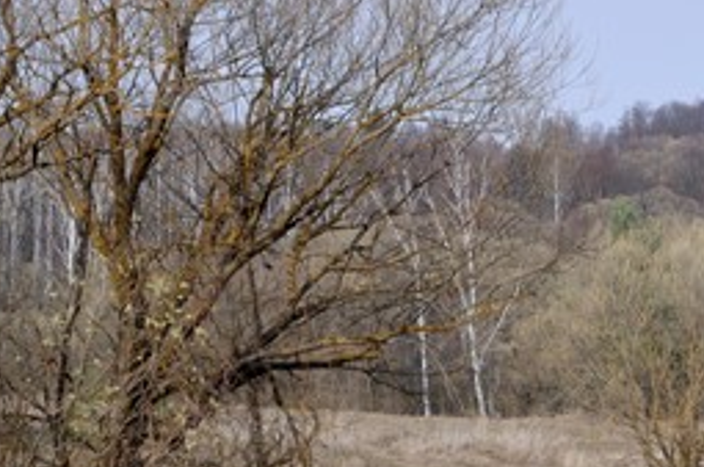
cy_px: 355
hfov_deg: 15.7
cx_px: 801
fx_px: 2479
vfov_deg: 10.7
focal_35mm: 127
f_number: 8
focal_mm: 24
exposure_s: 1/250
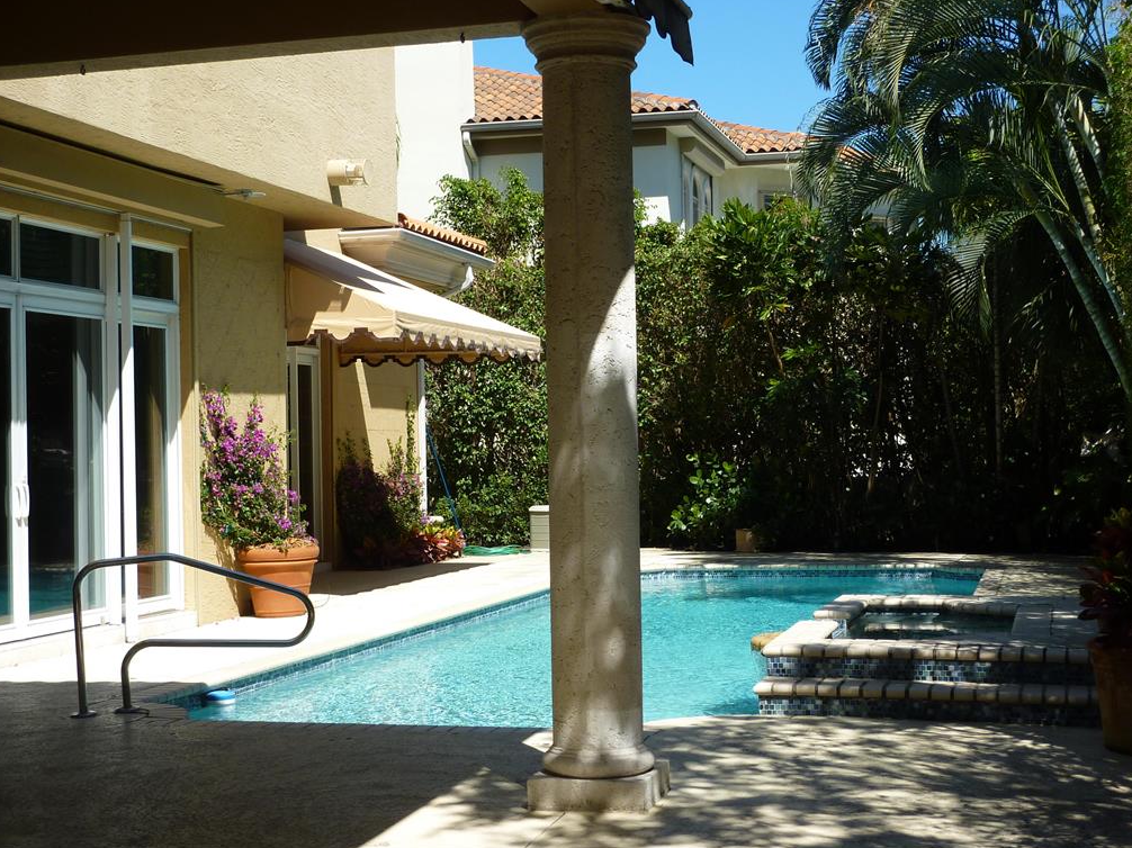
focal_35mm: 56
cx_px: 563
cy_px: 421
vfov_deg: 26.1
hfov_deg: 34.4
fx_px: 1831
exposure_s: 1/500
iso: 80
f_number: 3.9
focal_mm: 9.1
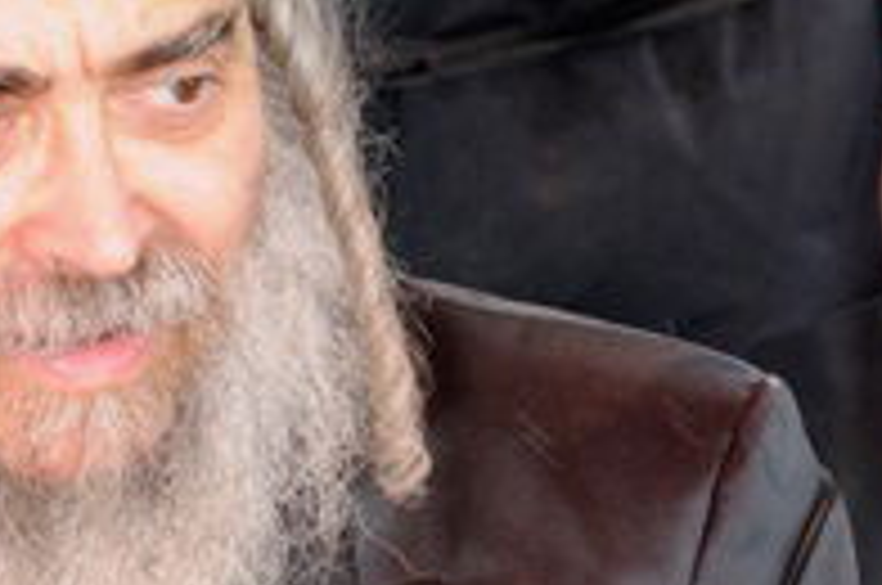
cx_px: -423
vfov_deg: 6.2
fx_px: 5357
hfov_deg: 9.2
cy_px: 806
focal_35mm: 219
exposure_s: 1/60
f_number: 3.5
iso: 250
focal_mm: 28
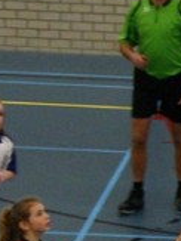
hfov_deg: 7.9
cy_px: 224
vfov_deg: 10.8
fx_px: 1271
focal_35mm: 182
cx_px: 301
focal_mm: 26
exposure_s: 1/100
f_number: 4.5
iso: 800
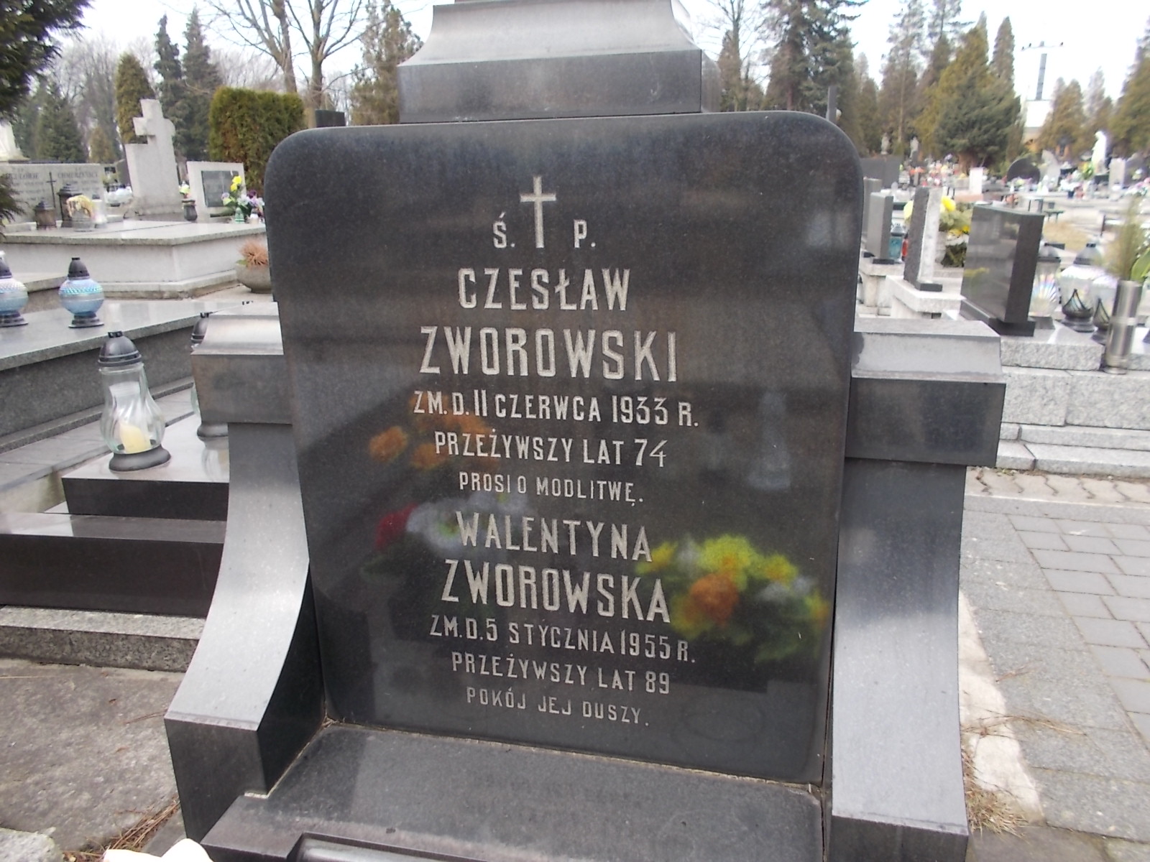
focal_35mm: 26
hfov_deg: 67.3
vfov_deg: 53.1
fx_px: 864
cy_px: 431
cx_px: 575
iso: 80
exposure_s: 1/200
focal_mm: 4.6
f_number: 3.2
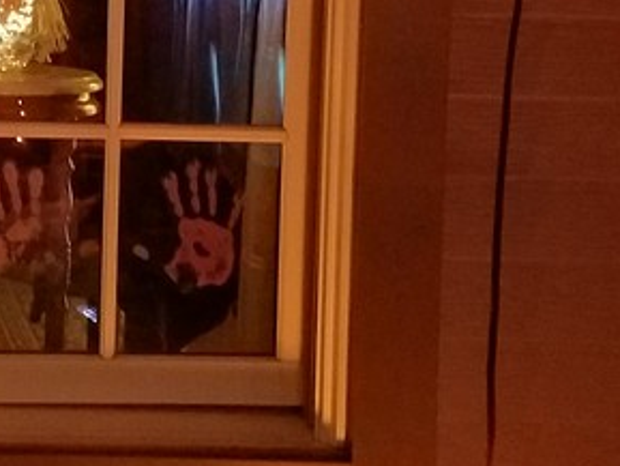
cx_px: 24
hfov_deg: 17.8
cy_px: -2
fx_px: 1935
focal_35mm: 108
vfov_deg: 13.5
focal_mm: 4.2
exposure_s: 1/10
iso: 1000
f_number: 1.7
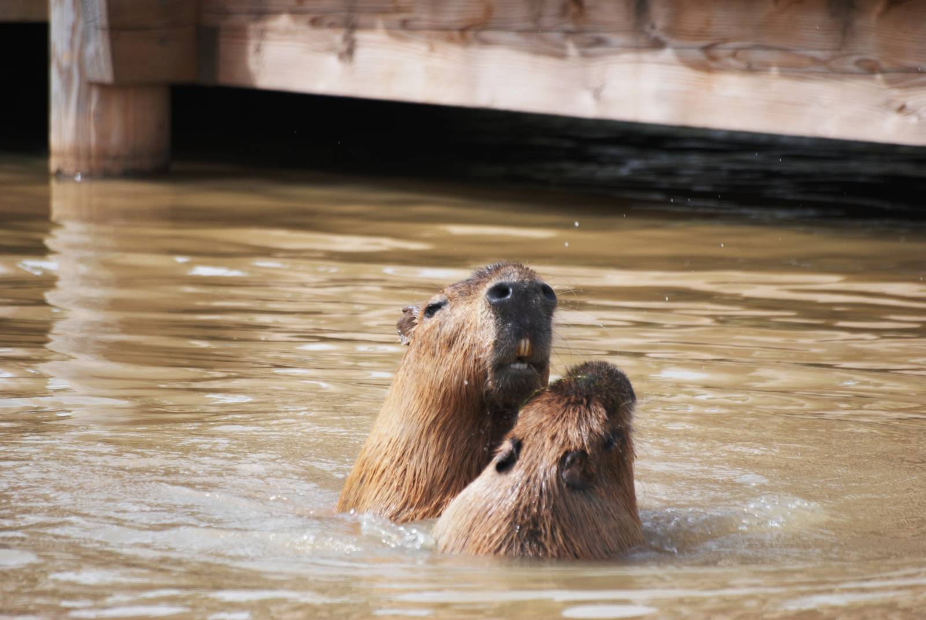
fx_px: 11589
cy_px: 310
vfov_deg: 3.1
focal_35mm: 450
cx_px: 463
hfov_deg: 4.6
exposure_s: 1/500
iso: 220
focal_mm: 300
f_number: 5.6
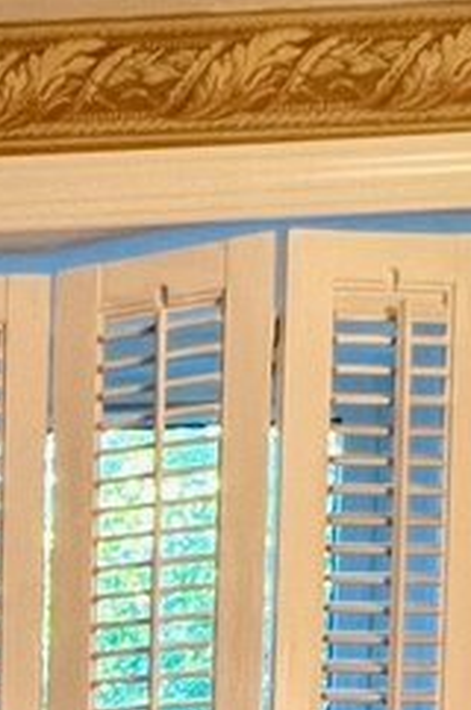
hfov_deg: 14.4
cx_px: -337
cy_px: 1289
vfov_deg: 18.5
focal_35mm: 85
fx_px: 1673
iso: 250
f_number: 1.8
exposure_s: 1/60
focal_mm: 1.57
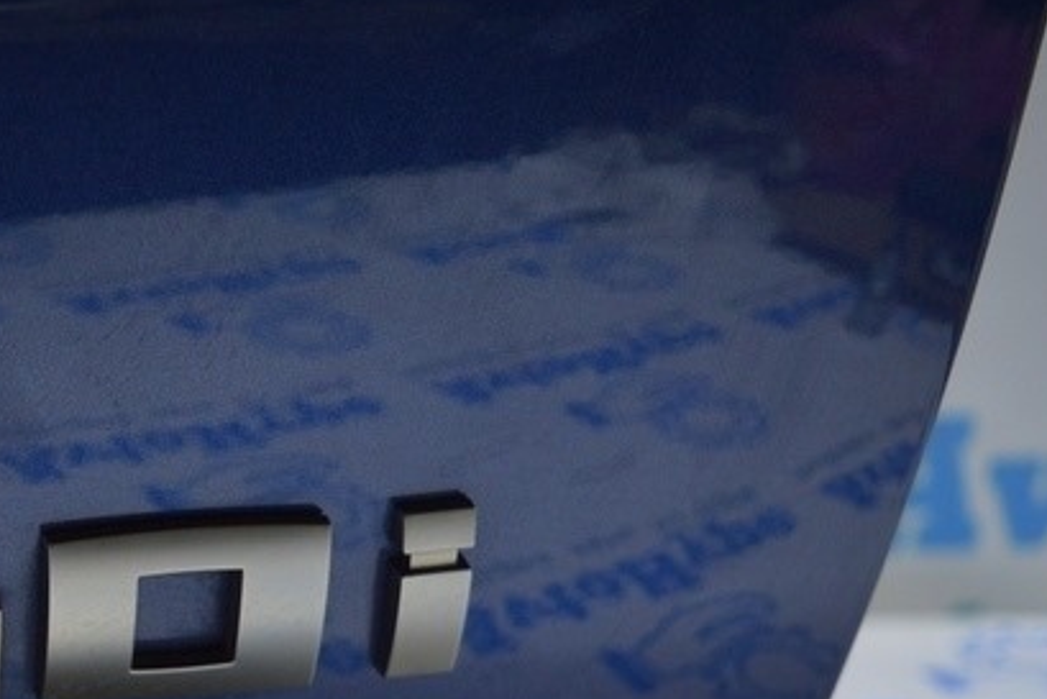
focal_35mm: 75
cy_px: 762
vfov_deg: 17.6
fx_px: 2182
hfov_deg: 24.3
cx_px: -228
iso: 400
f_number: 3.8
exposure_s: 1/40
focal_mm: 20
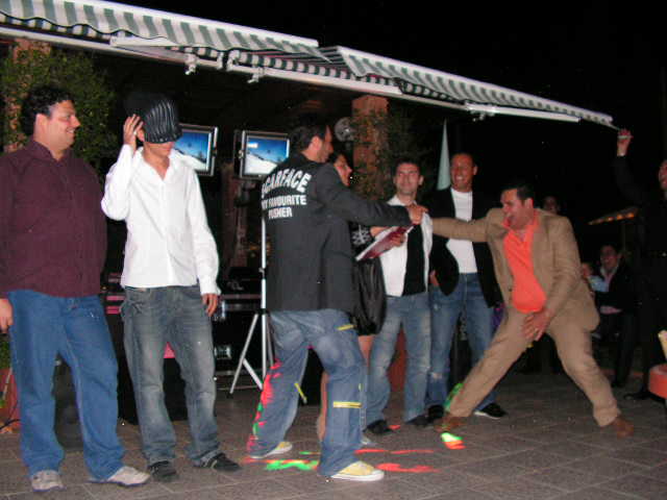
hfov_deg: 51.4
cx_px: 334
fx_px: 694
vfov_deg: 39.7
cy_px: 250
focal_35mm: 36
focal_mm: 6
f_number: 3.2
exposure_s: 1/40
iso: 200
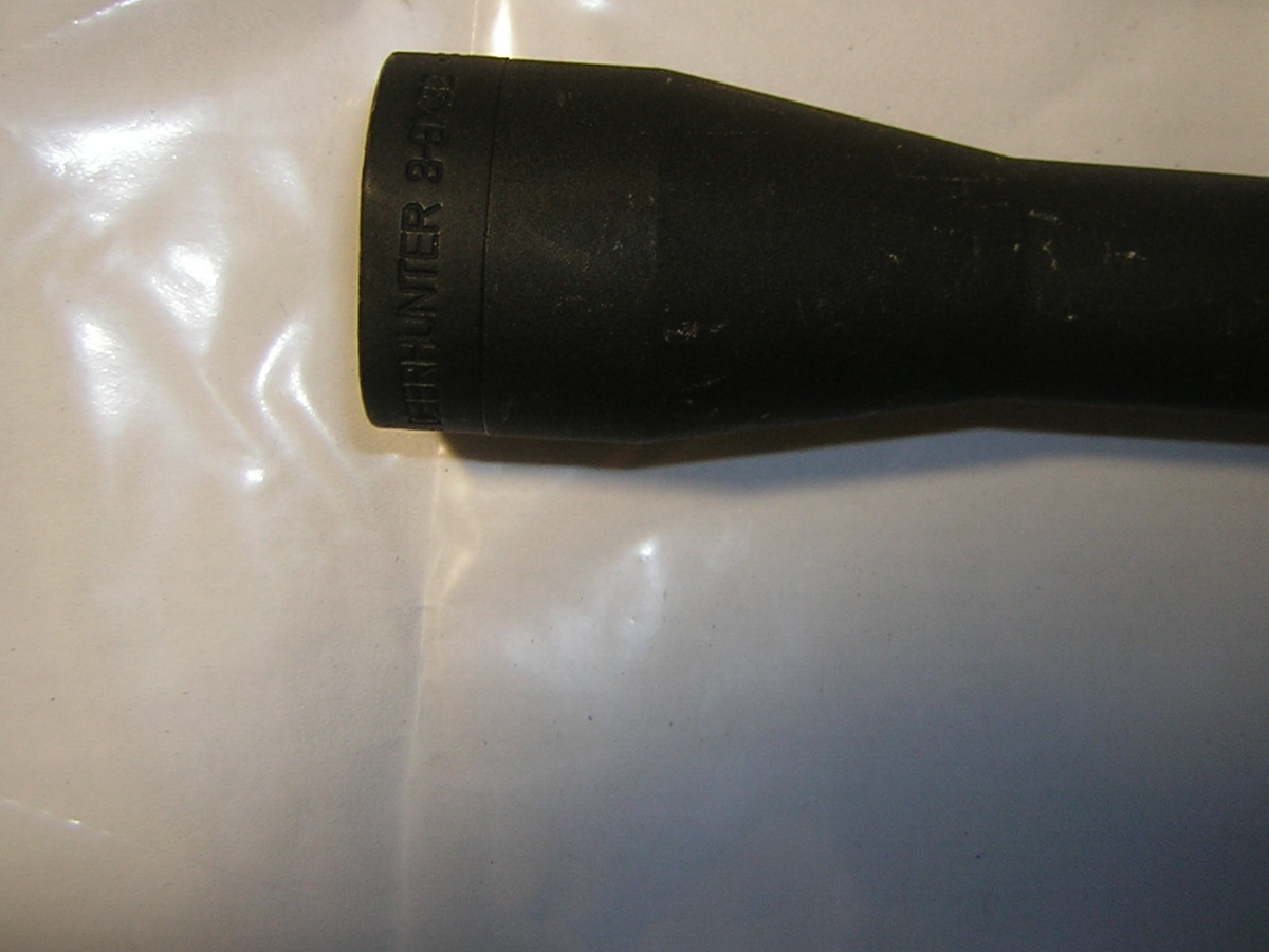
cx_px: 712
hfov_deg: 39.6
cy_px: 447
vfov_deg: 30.3
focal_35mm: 48
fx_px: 1760
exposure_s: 1/30
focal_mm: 4.7
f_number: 2.6
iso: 50
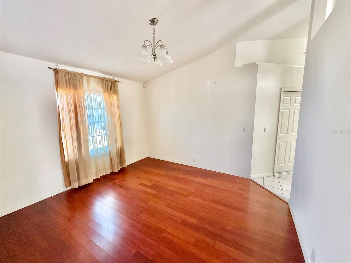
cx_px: 176
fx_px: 142
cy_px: 132
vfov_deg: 85.7
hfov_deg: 102.1
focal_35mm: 14
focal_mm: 2.22
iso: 250
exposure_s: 1/99
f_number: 2.2
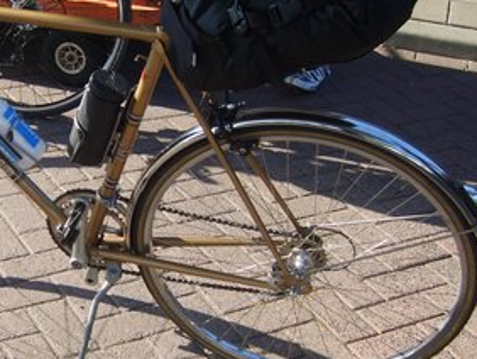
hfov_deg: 30.4
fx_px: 855
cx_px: 95
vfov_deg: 23.7
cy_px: 189
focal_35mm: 62
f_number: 2.8
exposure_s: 1/350
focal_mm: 7.4
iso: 50
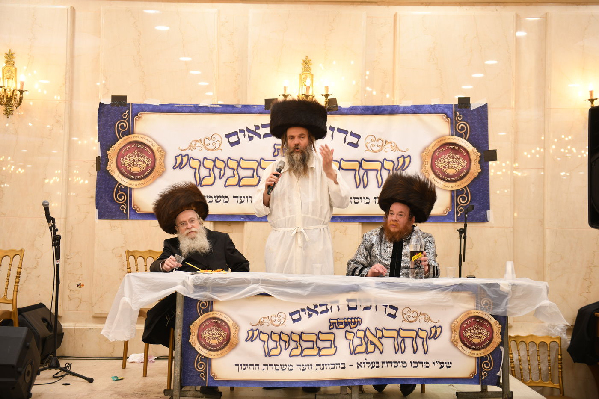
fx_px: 865
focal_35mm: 52
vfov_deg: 26.0
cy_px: 200
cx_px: 300
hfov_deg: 38.2
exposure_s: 1/100
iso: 200
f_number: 2.8
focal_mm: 52
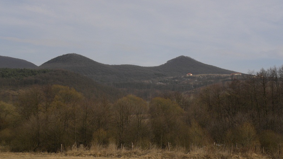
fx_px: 480
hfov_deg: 32.8
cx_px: 142
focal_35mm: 64
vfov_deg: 18.8
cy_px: 80
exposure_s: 1/287
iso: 64
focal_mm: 10.3
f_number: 7.1
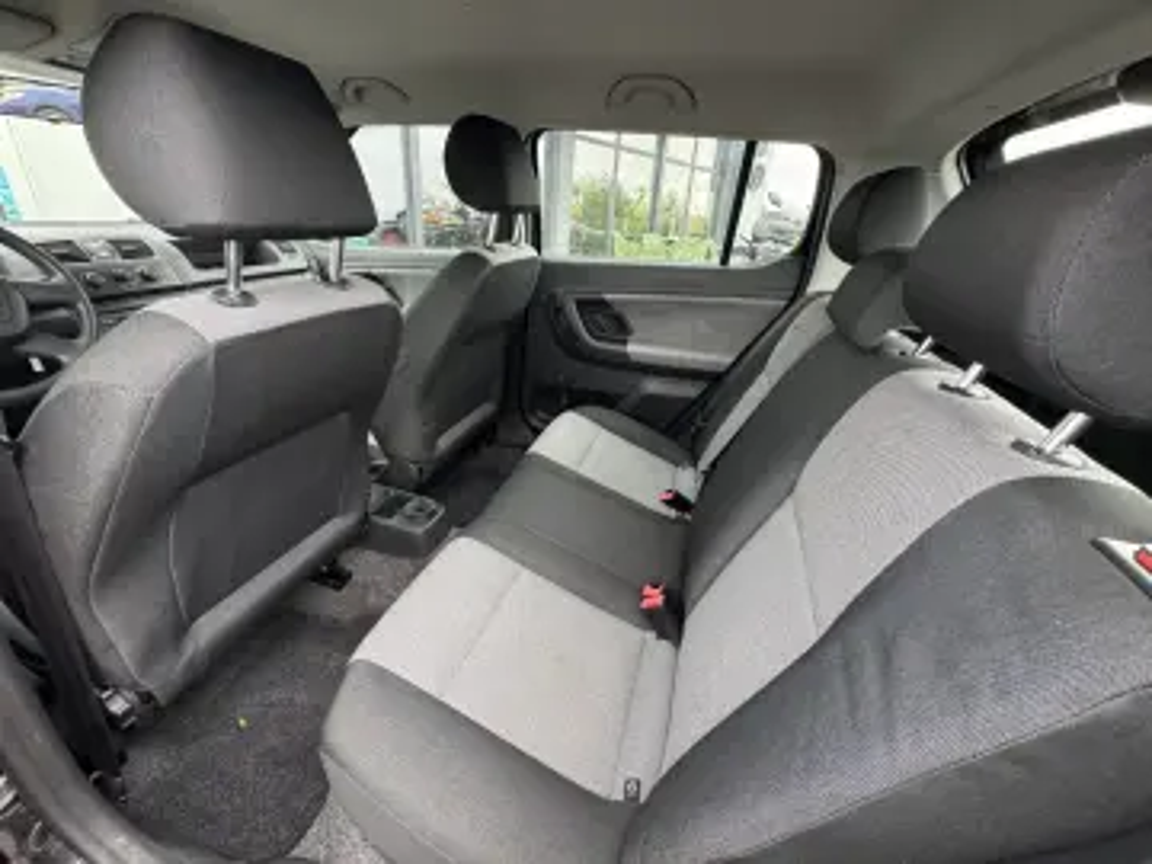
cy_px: 432
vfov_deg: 85.7
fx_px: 466
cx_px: 576
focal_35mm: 14
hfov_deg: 102.1
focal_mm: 2.22
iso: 400
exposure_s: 1/60
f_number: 2.2
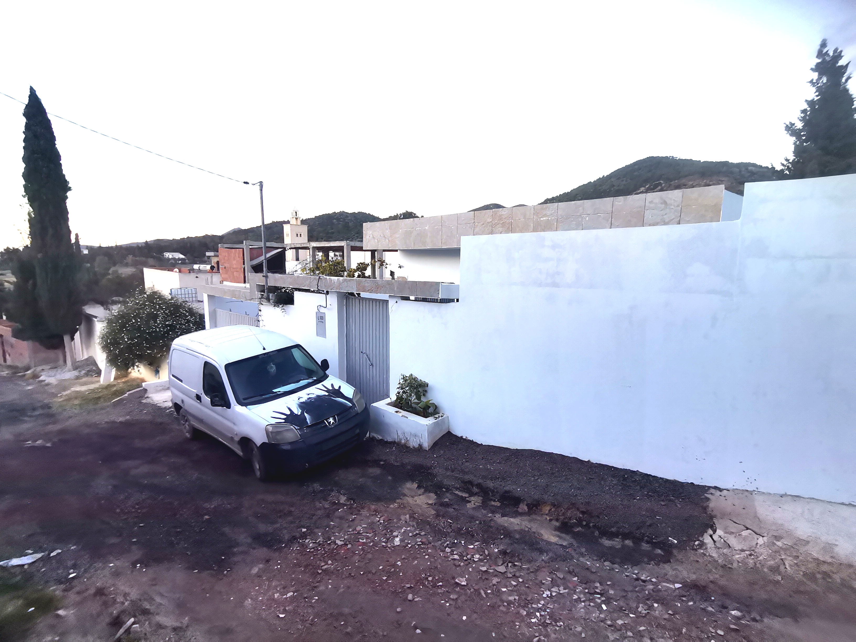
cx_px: 428
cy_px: 321
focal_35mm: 17
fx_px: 420
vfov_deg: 74.7
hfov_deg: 91.0
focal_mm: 1.78
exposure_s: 1/100
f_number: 2.4
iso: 100
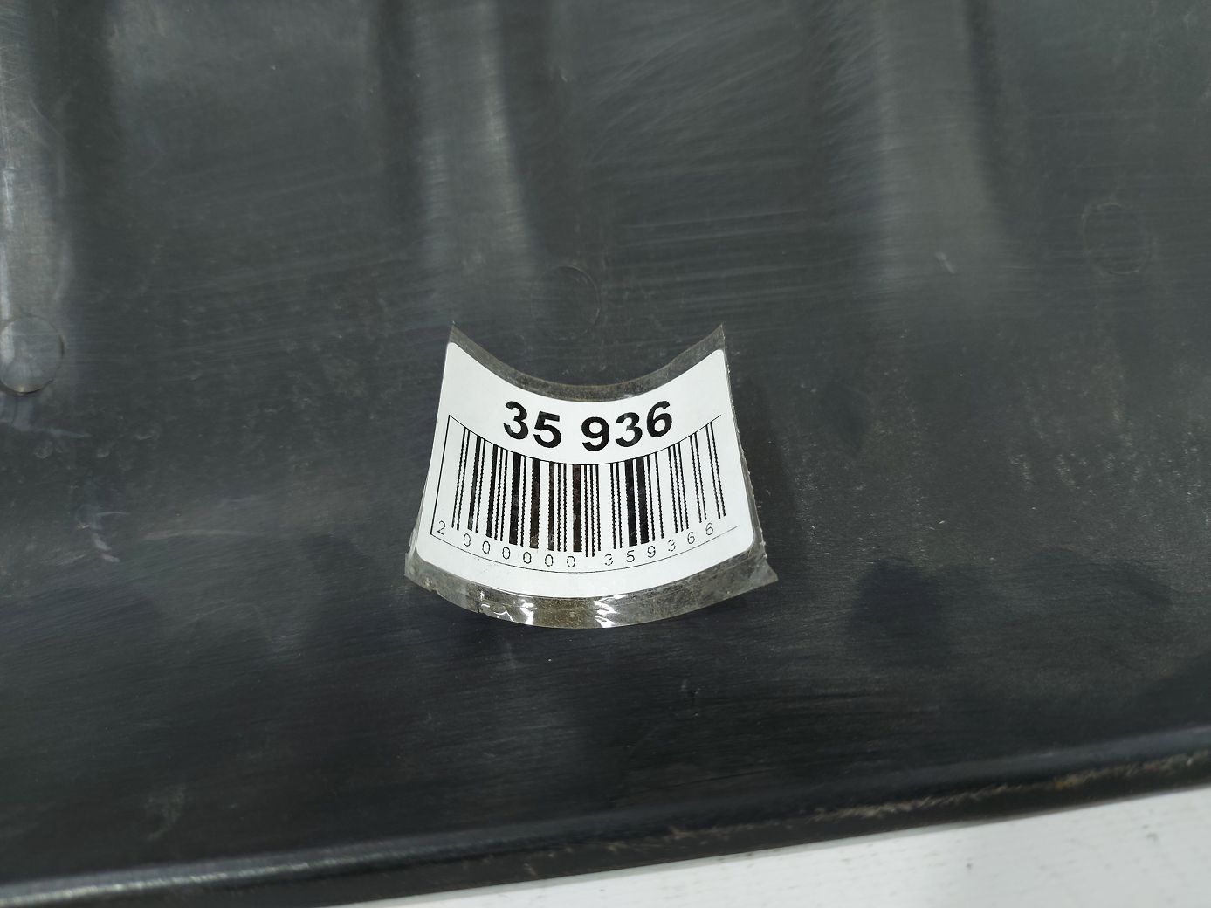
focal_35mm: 24
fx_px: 840
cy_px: 454
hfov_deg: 71.6
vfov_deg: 56.8
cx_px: 606
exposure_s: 1/50
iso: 80
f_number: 1.8
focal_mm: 5.23
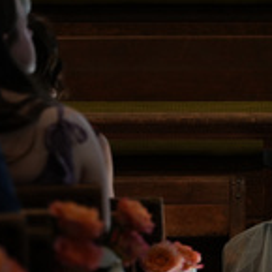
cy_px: 183
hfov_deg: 2.9
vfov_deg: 2.9
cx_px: 437
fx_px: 5352
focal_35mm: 602
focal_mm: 200
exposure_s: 1/250
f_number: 5.6
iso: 1000
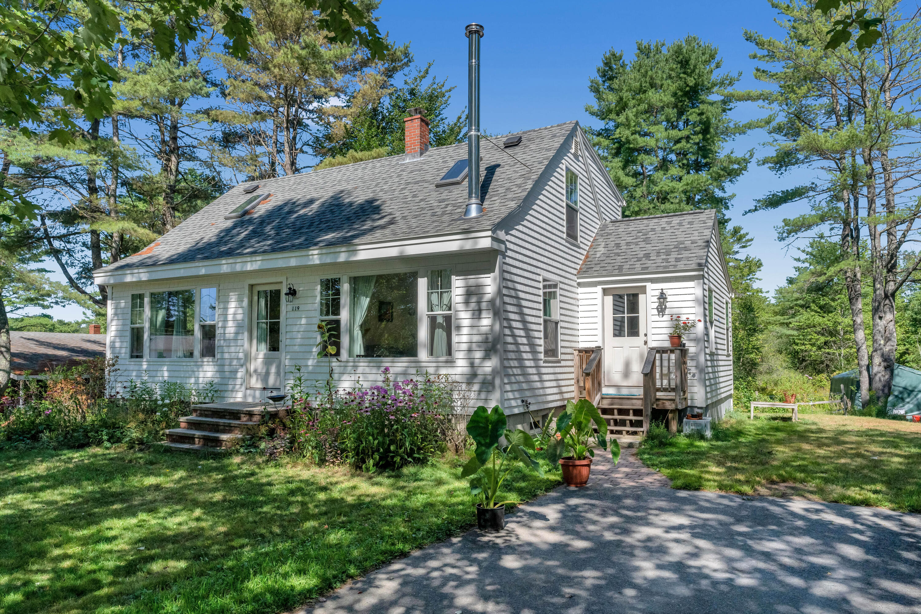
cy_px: 307
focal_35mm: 24
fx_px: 614
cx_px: 460
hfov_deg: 73.7
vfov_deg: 53.1
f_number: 8
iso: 800
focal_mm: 24
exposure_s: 1/3000
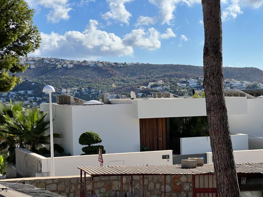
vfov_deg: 19.1
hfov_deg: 25.3
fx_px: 585
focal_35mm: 77
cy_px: 98
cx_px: 132
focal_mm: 9
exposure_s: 1/1340
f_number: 2.8
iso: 32
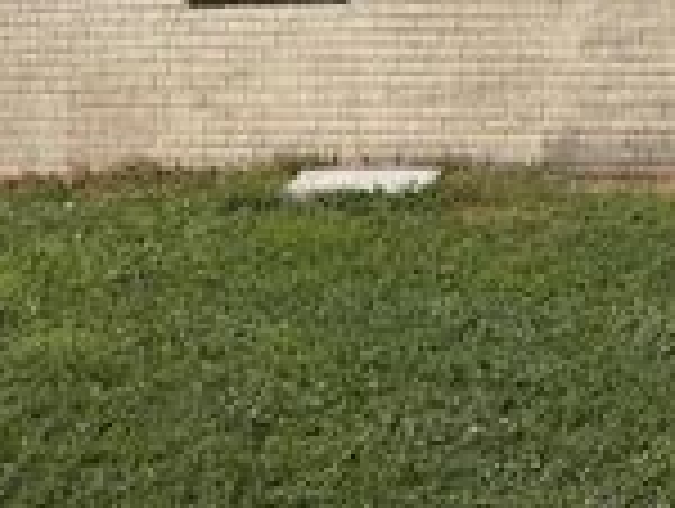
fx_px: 1562
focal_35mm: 80
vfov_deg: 16.3
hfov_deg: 24.4
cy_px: -321
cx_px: 342
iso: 80
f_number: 1.78
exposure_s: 1/6410
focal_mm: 6.76
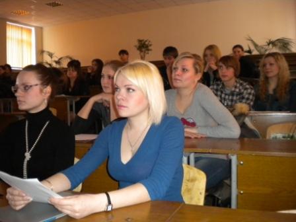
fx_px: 299
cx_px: 148
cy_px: 111
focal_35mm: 35
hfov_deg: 52.6
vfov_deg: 40.7
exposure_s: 1/30
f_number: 3.1
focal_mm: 6.3
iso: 400
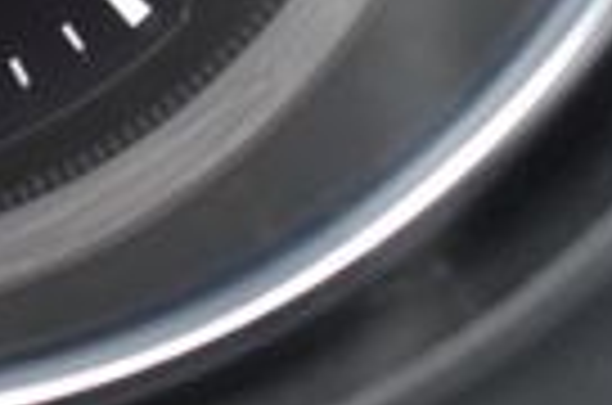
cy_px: -270
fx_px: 6604
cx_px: -333
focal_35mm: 389
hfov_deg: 5.3
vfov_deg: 3.5
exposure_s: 1/15
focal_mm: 55
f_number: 6.3
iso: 720
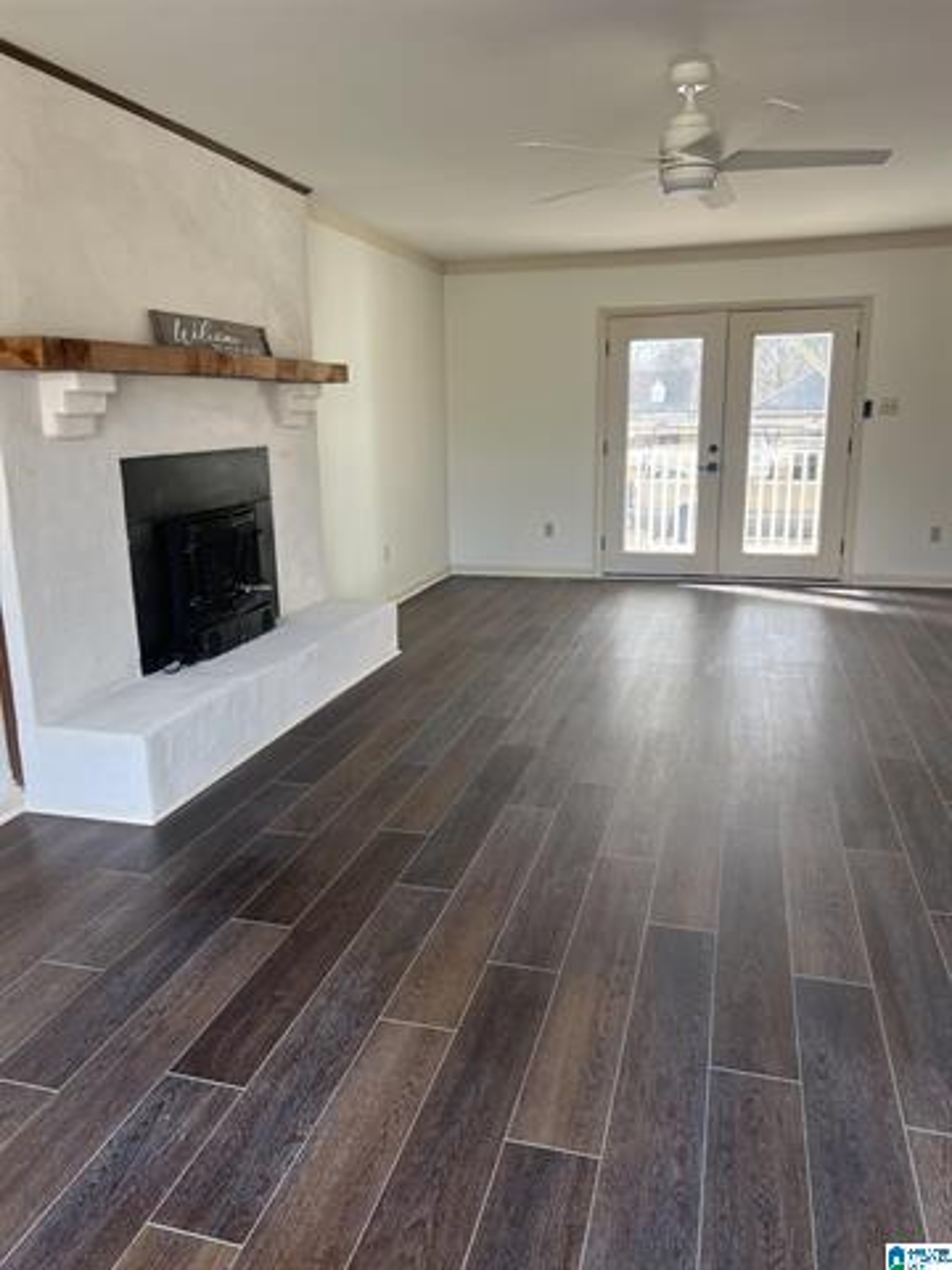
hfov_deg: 53.1
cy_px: 635
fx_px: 953
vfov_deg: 67.3
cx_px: 476
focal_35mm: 26
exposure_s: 1/121
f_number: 1.5
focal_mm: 5.7
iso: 80
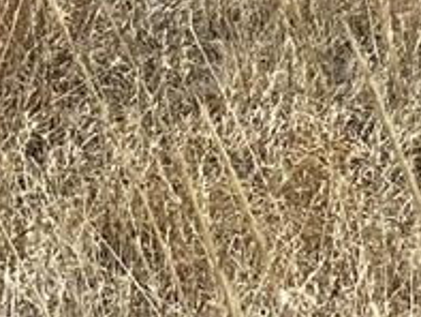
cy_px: -470
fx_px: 3286
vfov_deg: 5.3
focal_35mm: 270
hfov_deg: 7.3
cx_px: 541
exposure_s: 1/2398
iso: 16
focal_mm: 6
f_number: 2.4
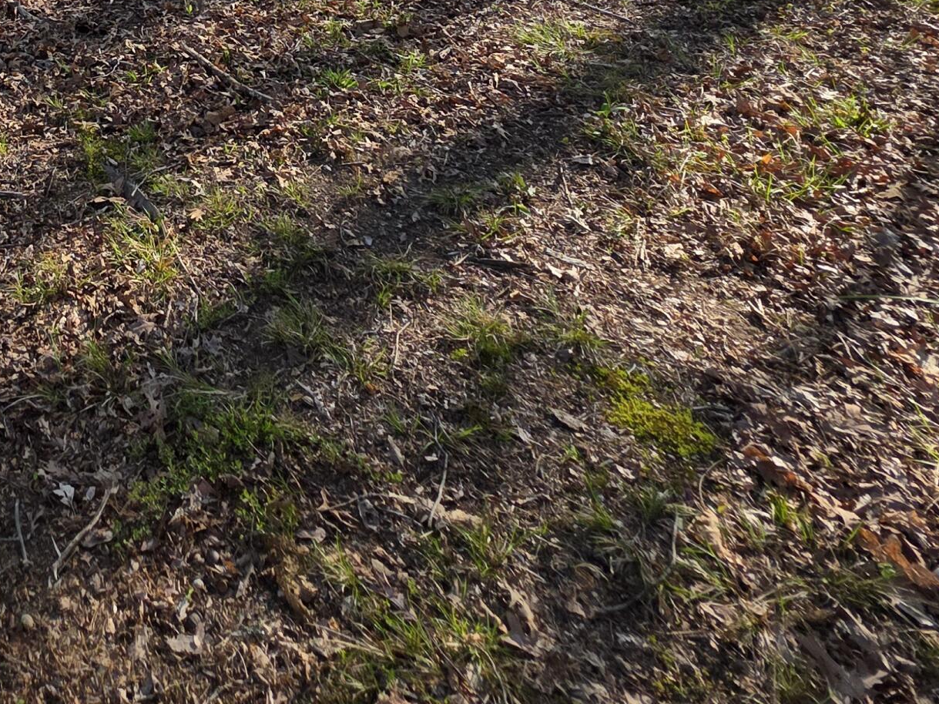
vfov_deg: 34.6
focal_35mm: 32
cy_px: -155
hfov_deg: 49.3
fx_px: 868
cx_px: 59
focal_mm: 2.2
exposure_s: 1/994
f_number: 1.9
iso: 40
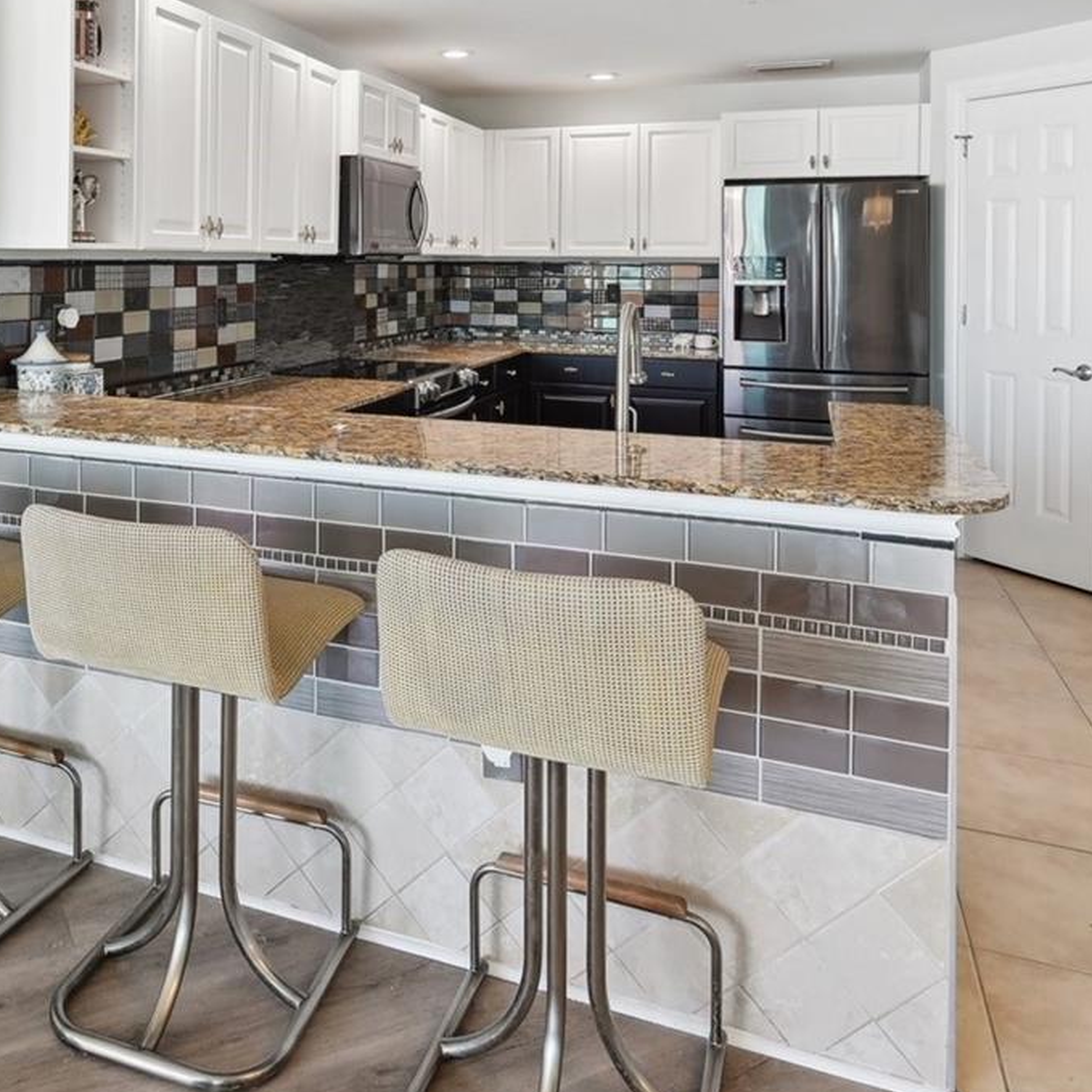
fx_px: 999
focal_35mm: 28
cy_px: 271
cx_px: 352
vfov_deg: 54.6
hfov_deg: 55.9
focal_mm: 14
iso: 400
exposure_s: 1/25
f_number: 8
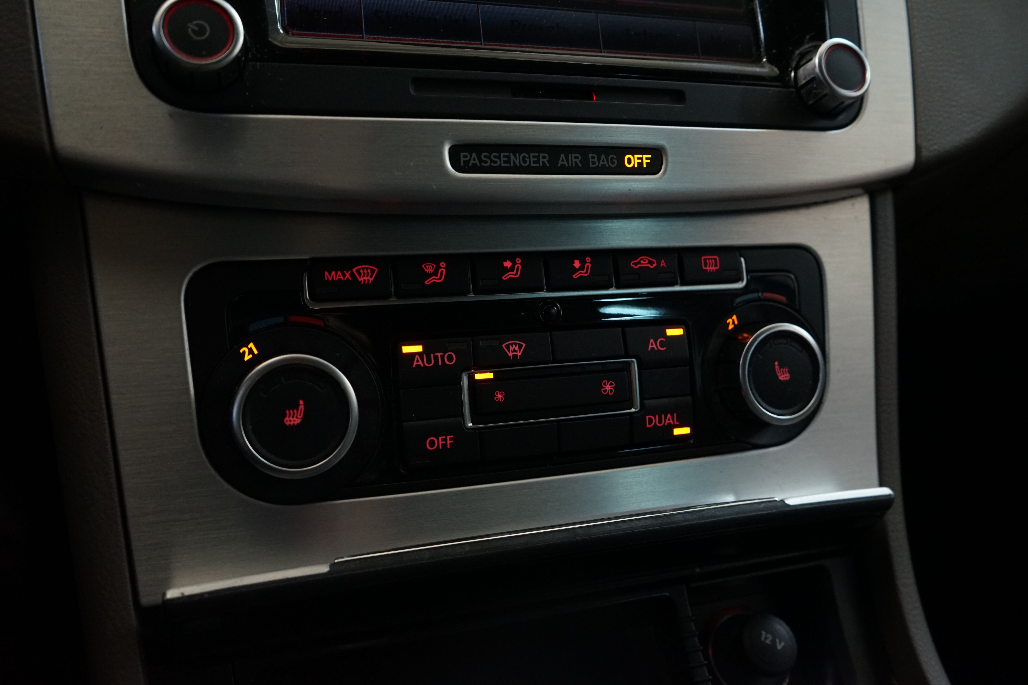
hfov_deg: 63.7
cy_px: 342
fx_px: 828
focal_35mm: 29
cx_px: 514
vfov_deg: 45.0
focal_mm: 29
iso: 2500
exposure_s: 1/30
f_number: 5.6
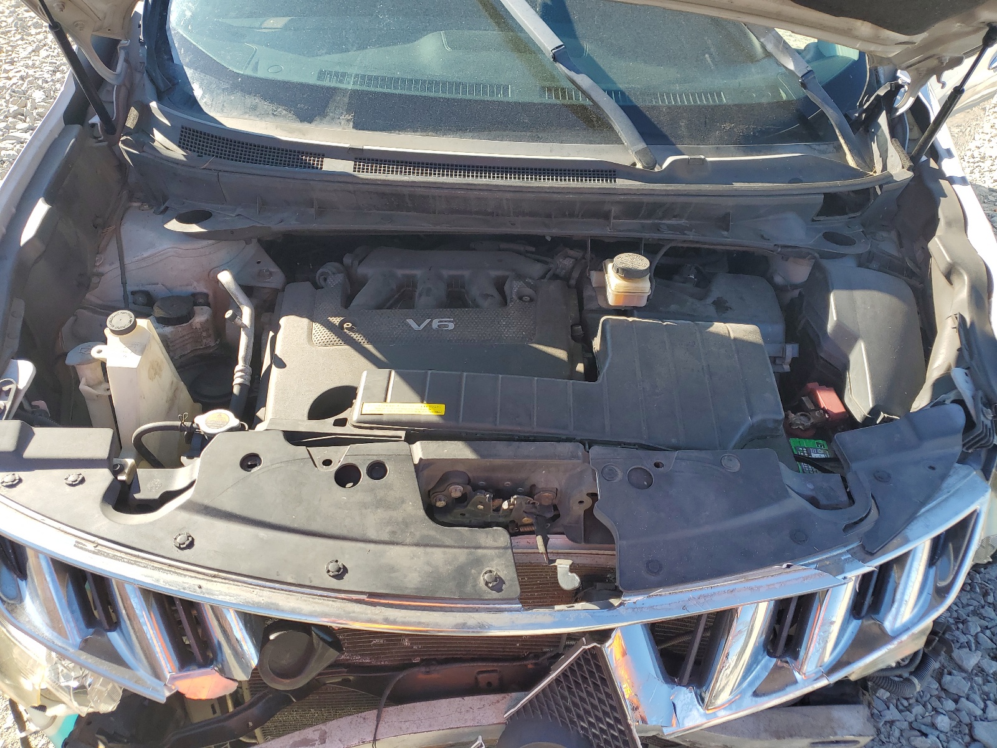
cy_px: 374
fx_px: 749
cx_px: 498
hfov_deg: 67.3
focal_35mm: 26
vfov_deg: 53.1
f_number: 1.5
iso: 50
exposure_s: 1/667
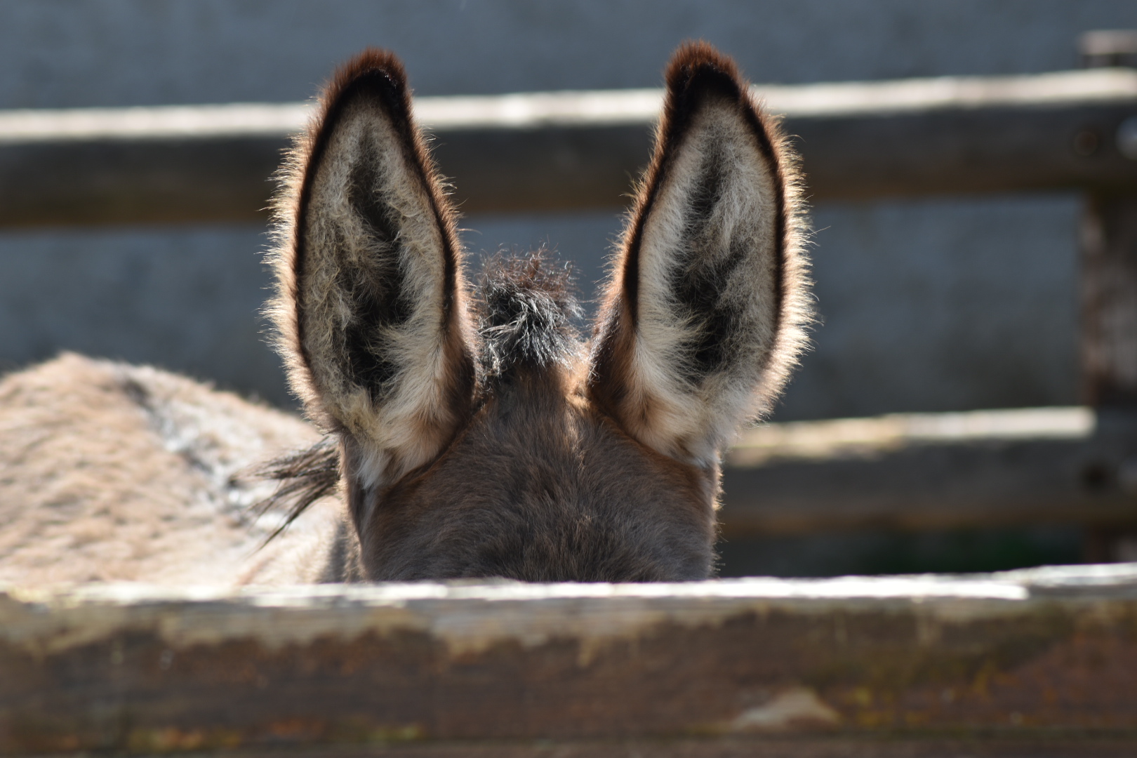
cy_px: 379
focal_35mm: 225
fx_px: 7106
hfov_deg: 9.1
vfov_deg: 6.1
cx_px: 568
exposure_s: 1/200
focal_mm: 150
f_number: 7.1
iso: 100
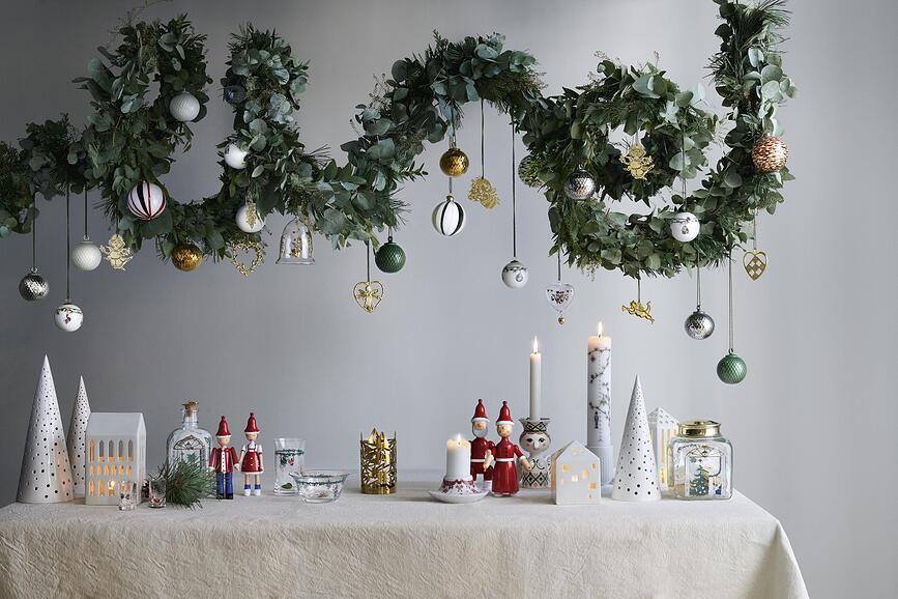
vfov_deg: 27.0
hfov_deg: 39.6
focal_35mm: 50
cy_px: 300
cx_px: 449
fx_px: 1247
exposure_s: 1/2.5
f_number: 11
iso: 200
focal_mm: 50
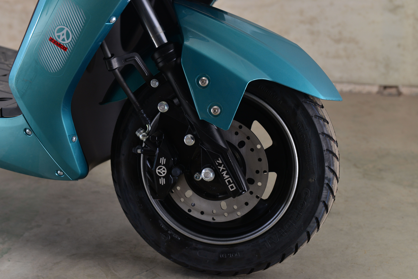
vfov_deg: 21.9
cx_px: 209
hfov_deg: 32.4
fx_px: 720
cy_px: 140
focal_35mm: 62
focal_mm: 62
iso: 320
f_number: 5.6
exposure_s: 1/80
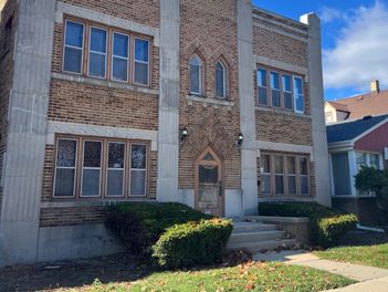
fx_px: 415
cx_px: 216
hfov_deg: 50.0
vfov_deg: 38.4
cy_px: 101
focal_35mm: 37
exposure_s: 1/1309
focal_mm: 5.1
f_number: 1.6
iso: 50
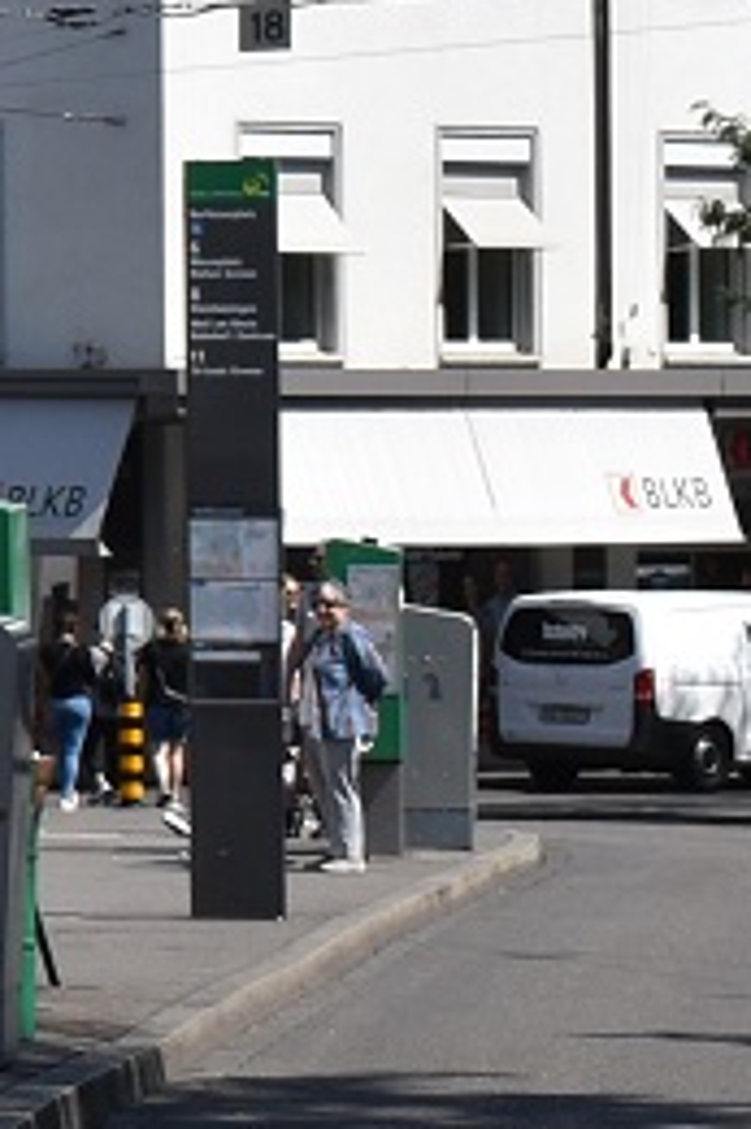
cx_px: -2157
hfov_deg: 4.3
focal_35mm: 301
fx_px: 9426
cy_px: -143
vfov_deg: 6.8
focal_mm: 35
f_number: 10
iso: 200
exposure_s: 1/400
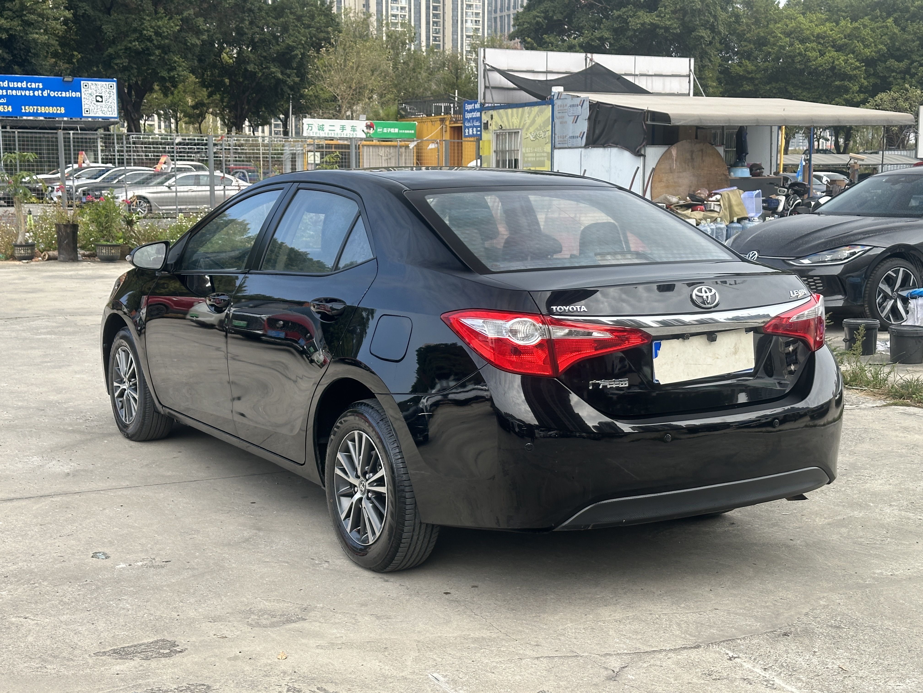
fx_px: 1280
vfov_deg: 30.3
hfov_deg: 39.7
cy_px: 346
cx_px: 462
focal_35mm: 48
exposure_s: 1/681
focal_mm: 6.86
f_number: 1.78
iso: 64
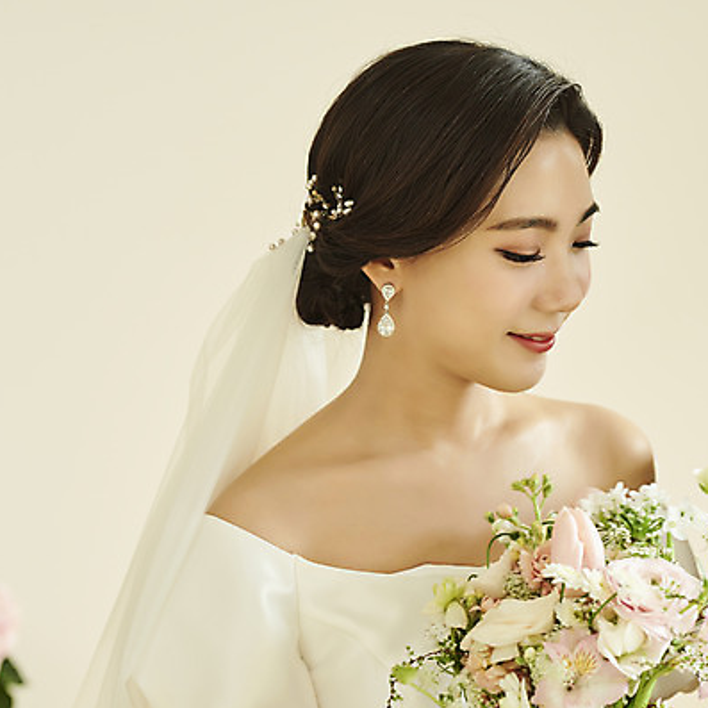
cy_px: 355
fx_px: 2522
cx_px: 309
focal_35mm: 109
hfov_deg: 16.0
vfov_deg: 16.0
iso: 250
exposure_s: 1/125
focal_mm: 85
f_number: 4
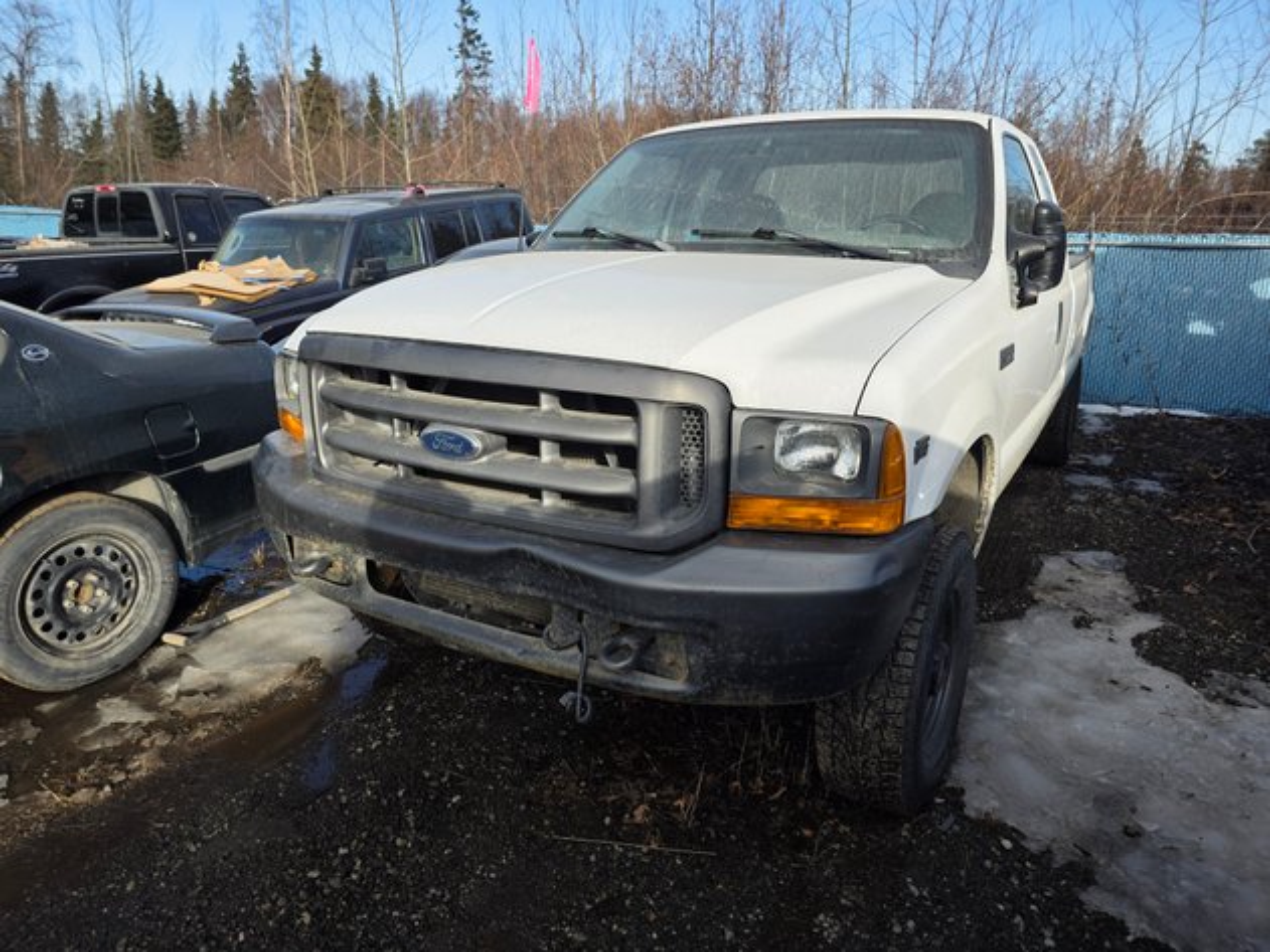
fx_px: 844
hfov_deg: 73.9
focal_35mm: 23
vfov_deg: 58.9
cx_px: 635
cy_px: 476
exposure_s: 1/2897
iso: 80
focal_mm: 6.3
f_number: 1.7
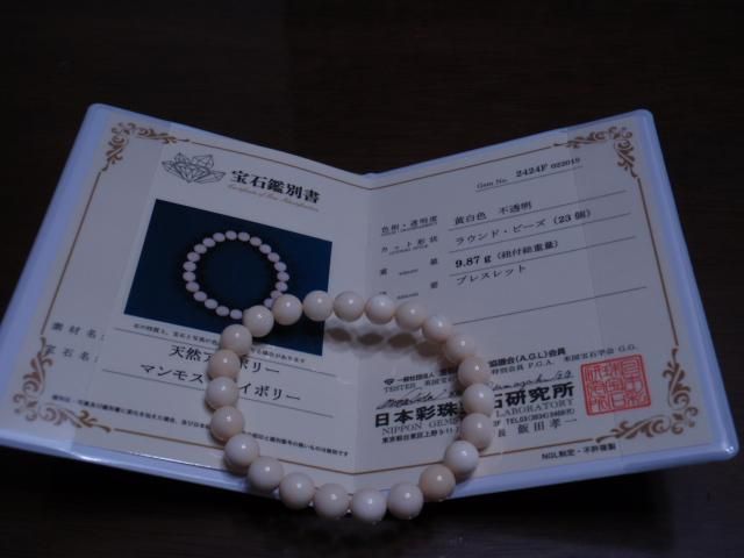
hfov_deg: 46.8
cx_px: 372
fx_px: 860
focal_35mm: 40
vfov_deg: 36.0
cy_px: 279
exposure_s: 1/40
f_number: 3.9
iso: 80
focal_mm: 7.25
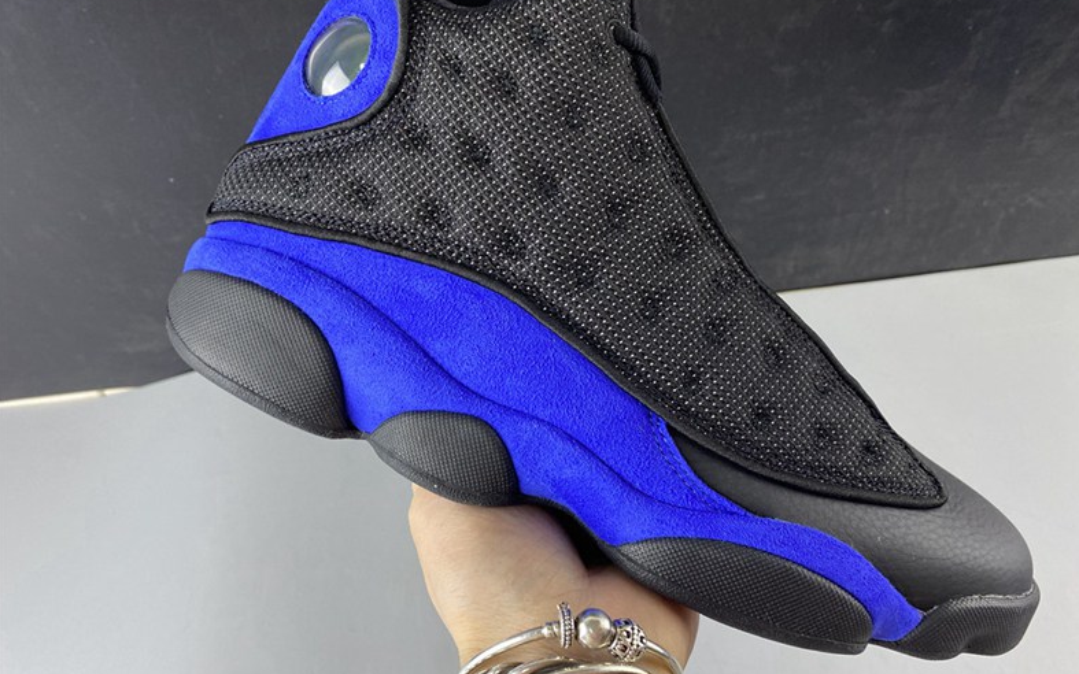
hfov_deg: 66.5
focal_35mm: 28
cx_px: 546
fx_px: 823
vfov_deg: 44.5
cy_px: 369
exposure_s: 1/50
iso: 100
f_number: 1.8
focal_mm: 4.25
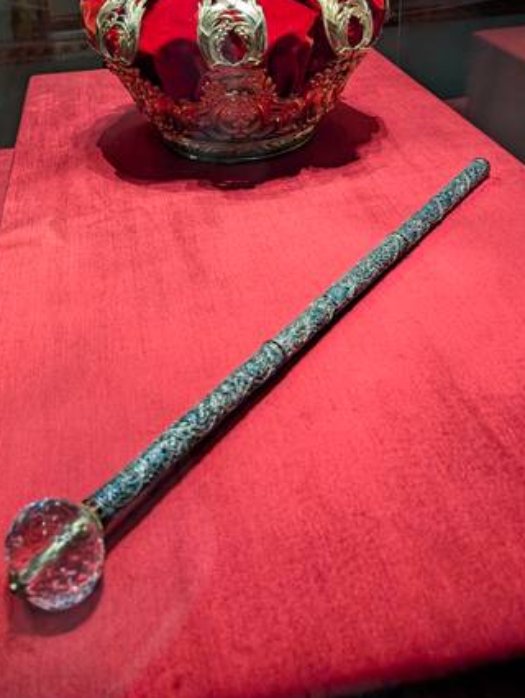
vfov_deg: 50.1
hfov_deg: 39.7
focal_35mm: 36
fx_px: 726
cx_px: 226
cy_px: 218
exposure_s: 1/88.8
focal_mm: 6.9
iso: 544
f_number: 1.68
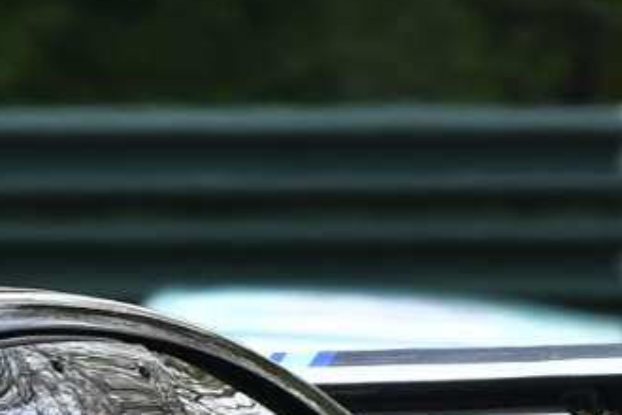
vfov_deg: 0.8
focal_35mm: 1816
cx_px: -839
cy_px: 791
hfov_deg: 1.1
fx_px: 31374
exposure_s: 1/160
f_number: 5.6
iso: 220
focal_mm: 200
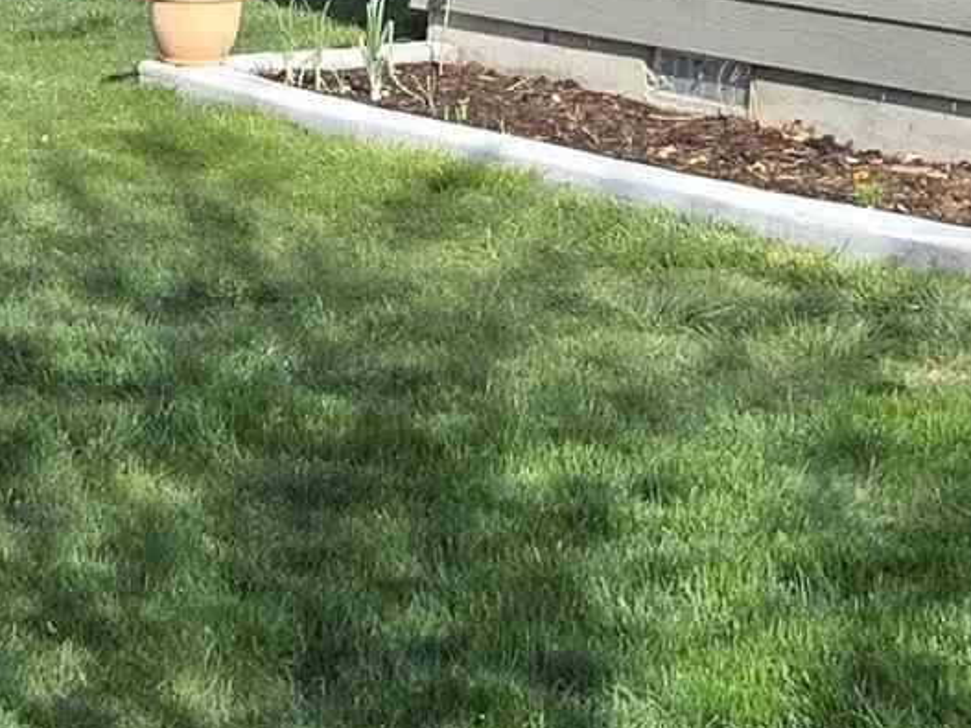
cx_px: 87
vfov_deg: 11.1
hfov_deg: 14.6
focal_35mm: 134
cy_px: 297
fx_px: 3758
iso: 64
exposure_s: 1/2921
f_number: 1.8
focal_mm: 5.4
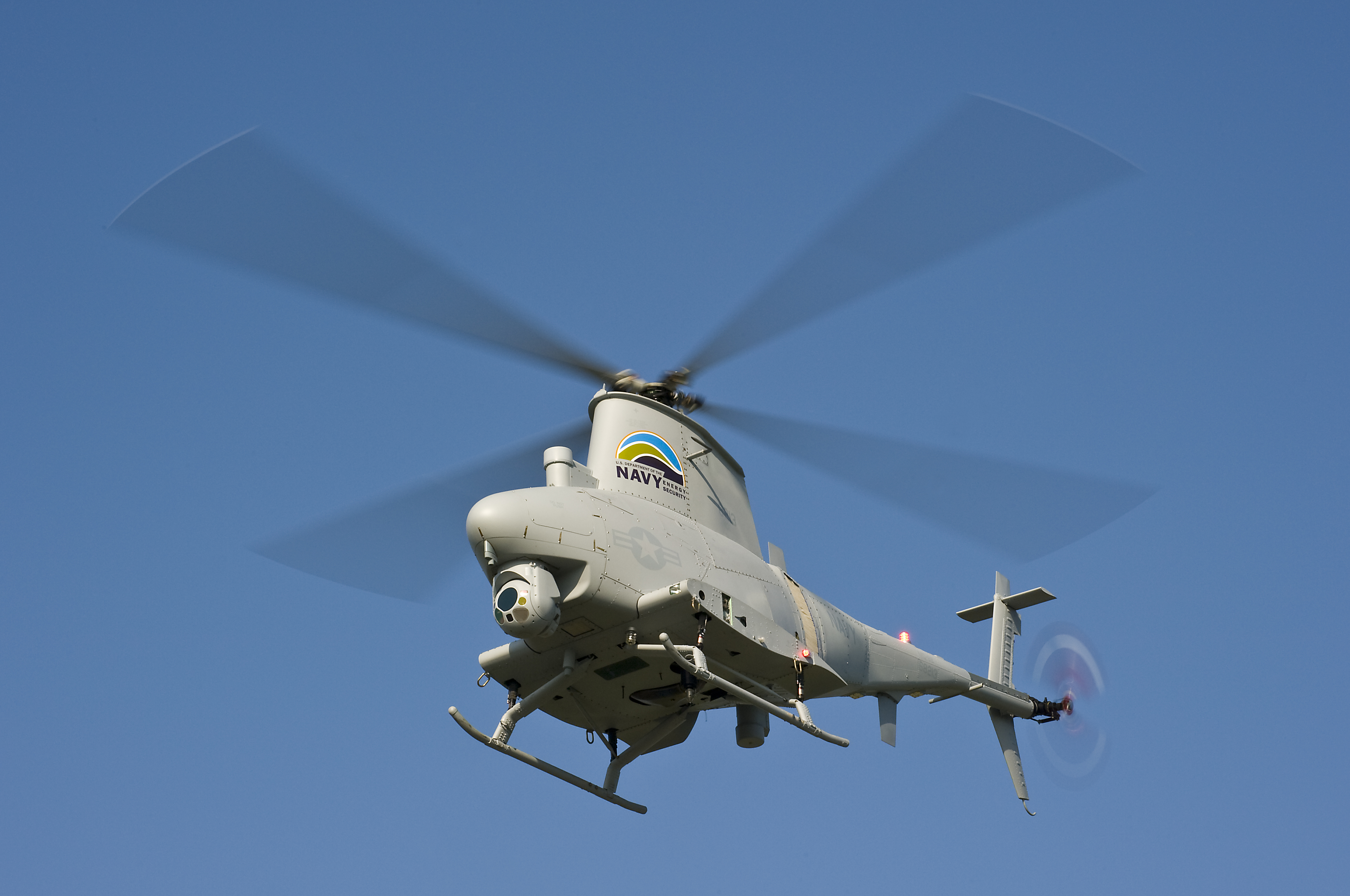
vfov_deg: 11.2
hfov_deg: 16.8
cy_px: 448
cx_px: 675
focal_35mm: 122
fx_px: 4569
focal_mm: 122
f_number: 29
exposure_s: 1/125
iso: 320
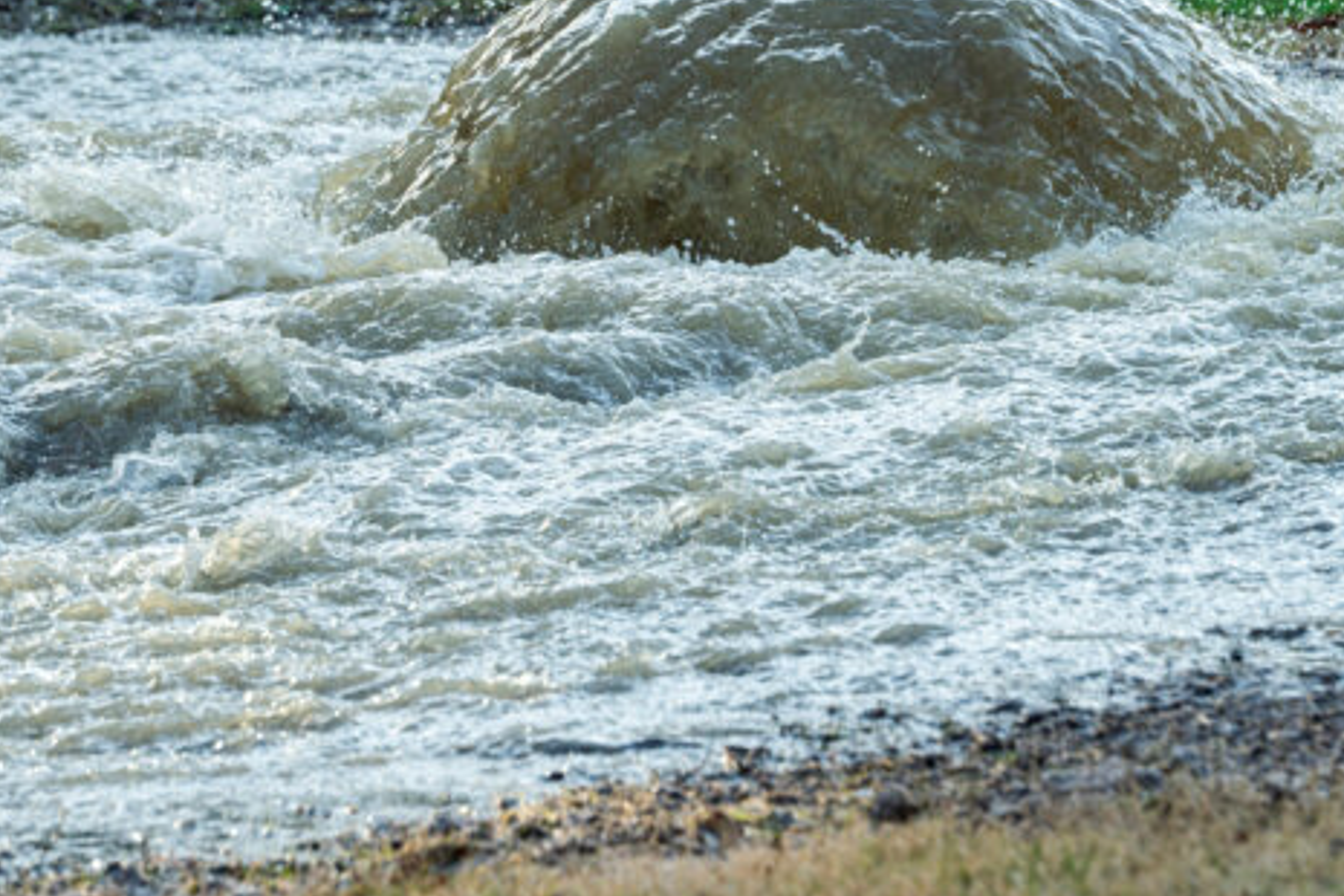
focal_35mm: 310
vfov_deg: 4.4
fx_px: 11572
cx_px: 676
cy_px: 178
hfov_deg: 6.6
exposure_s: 1/640
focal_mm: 185
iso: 400
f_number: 5
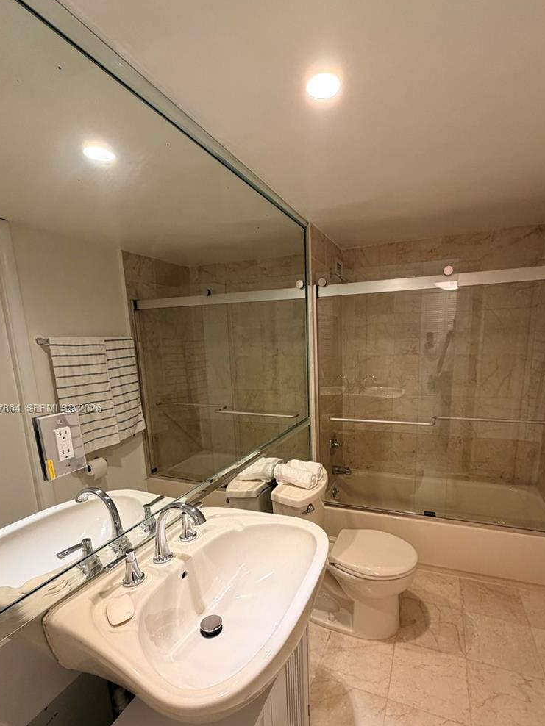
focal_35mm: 17
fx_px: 357
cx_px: 296
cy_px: 409
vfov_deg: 90.6
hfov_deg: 74.6
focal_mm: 2.22
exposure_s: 1/120
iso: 200
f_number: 2.2
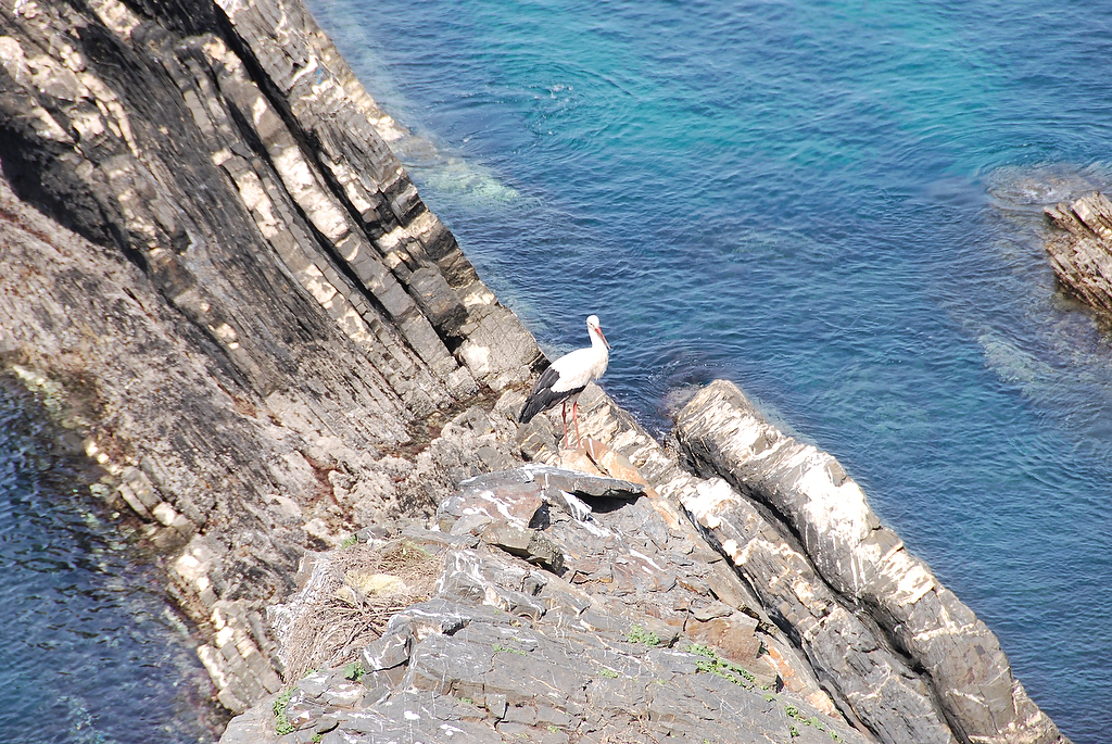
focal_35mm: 300
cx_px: 556
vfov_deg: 4.6
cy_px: 372
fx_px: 9276
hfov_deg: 6.9
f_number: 10
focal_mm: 200
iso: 200
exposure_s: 1/200
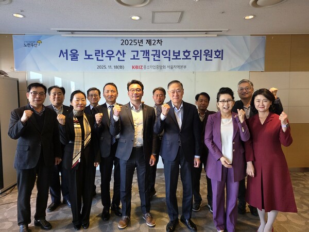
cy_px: 116
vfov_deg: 58.9
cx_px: 154
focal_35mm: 23
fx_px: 205
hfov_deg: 73.9
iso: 500
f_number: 1.7
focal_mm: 6.3
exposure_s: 1/120
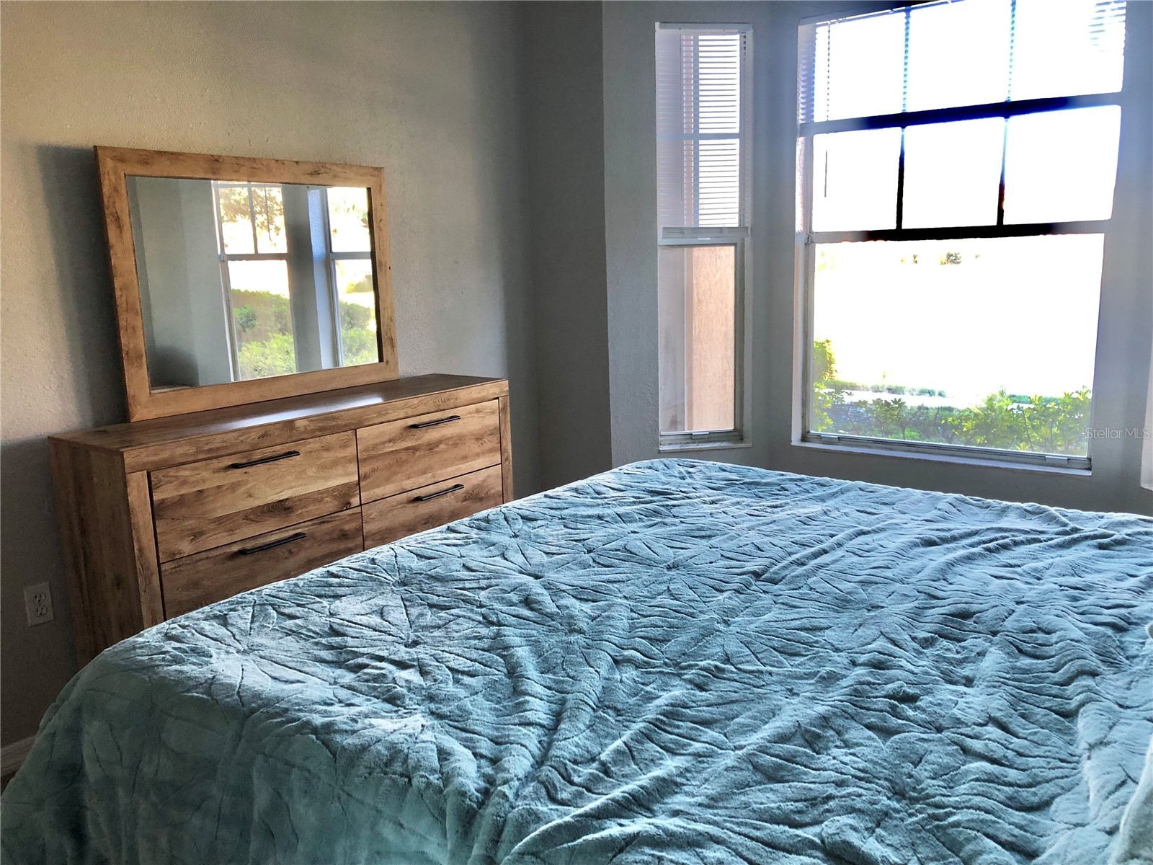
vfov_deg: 49.7
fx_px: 933
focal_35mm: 28
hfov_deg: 63.4
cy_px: 432
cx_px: 576
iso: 32
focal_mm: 3.99
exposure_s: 1/30
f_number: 1.8
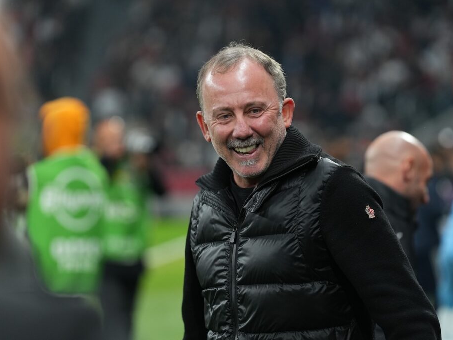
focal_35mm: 217
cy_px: 170
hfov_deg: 9.1
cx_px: 246
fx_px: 2840
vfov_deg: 6.8
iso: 2000
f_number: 3.5
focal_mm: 200
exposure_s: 1/1000
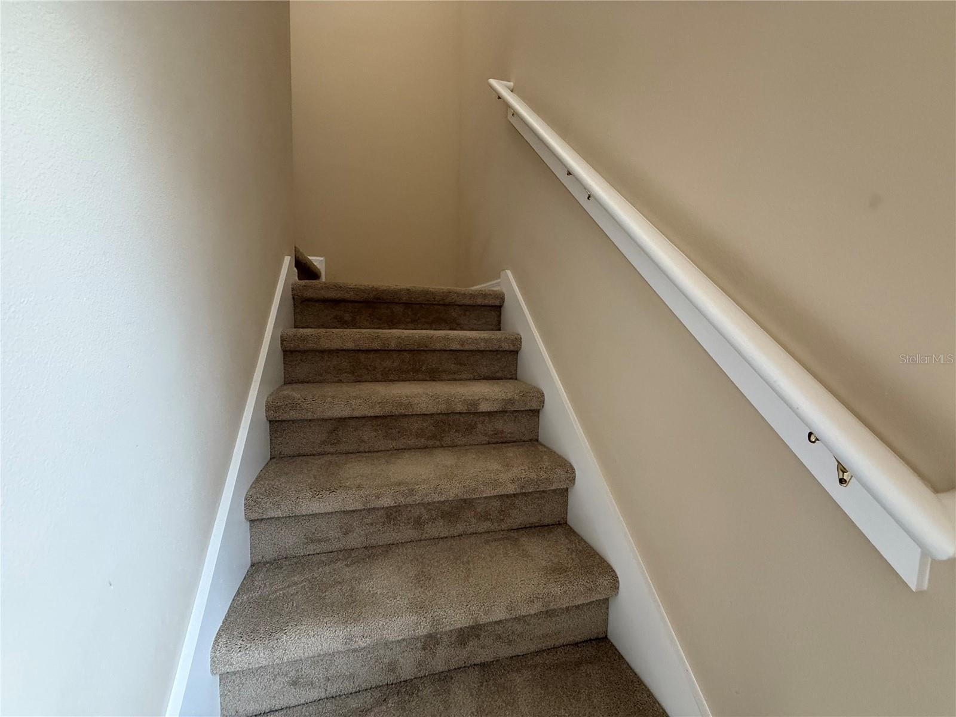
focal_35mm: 14
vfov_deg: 85.7
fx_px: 387
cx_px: 478
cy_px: 358
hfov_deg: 102.1
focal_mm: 2.22
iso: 500
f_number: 2.2
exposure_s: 1/60
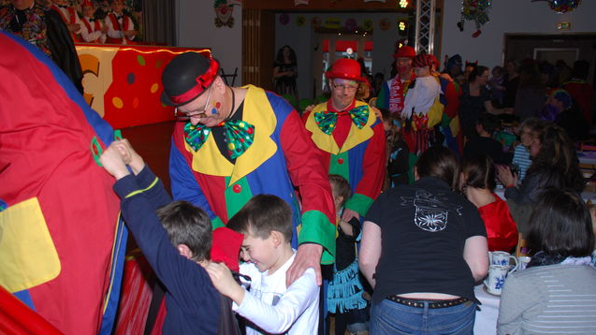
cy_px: 178
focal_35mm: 40
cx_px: 298
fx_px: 625
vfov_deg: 30.0
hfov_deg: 51.0
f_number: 4
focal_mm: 25
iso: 200
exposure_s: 1/60
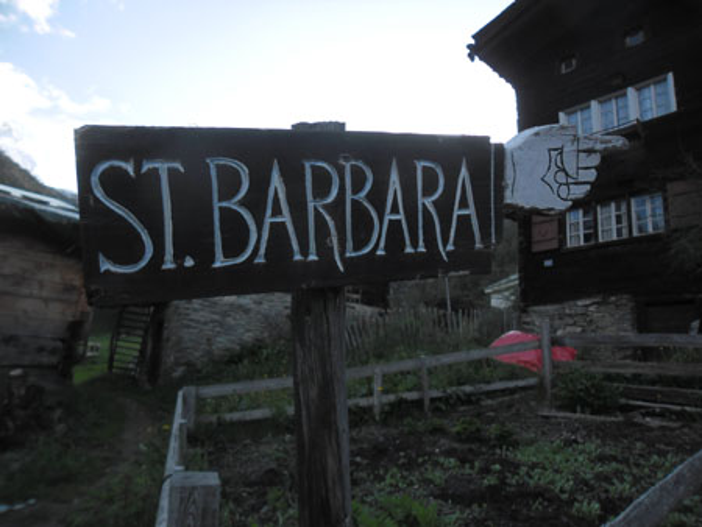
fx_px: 548
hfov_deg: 65.3
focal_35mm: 27
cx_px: 351
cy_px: 264
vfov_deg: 51.4
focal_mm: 4.9
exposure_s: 1/189
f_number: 3.5
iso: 80
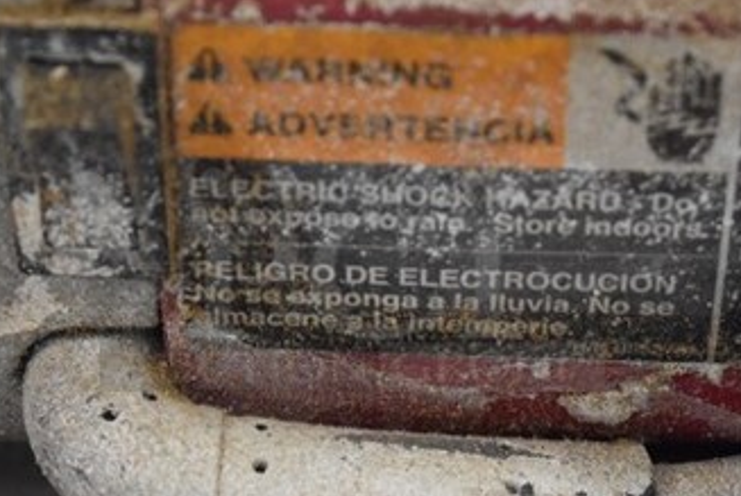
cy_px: 272
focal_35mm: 154
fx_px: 3173
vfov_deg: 8.9
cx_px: 354
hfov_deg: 13.3
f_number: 5.6
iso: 2000
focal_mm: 55
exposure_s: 1/60
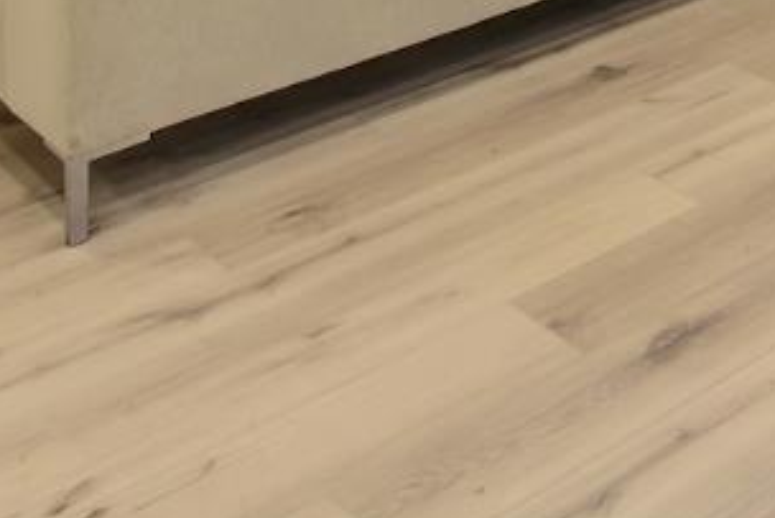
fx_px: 1486
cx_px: 1152
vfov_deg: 14.8
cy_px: -620
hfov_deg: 23.5
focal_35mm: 69
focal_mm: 14
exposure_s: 1/3.33
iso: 100
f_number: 14
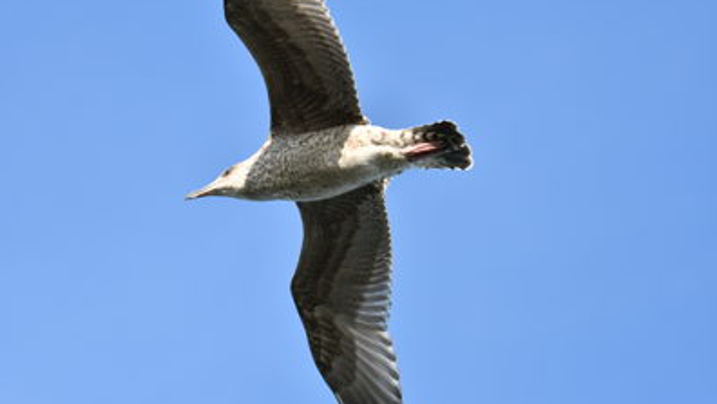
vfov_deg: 4.3
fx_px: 5439
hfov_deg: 7.5
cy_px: 175
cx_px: 358
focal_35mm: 286
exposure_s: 1/2000
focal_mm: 180
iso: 500
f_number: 5
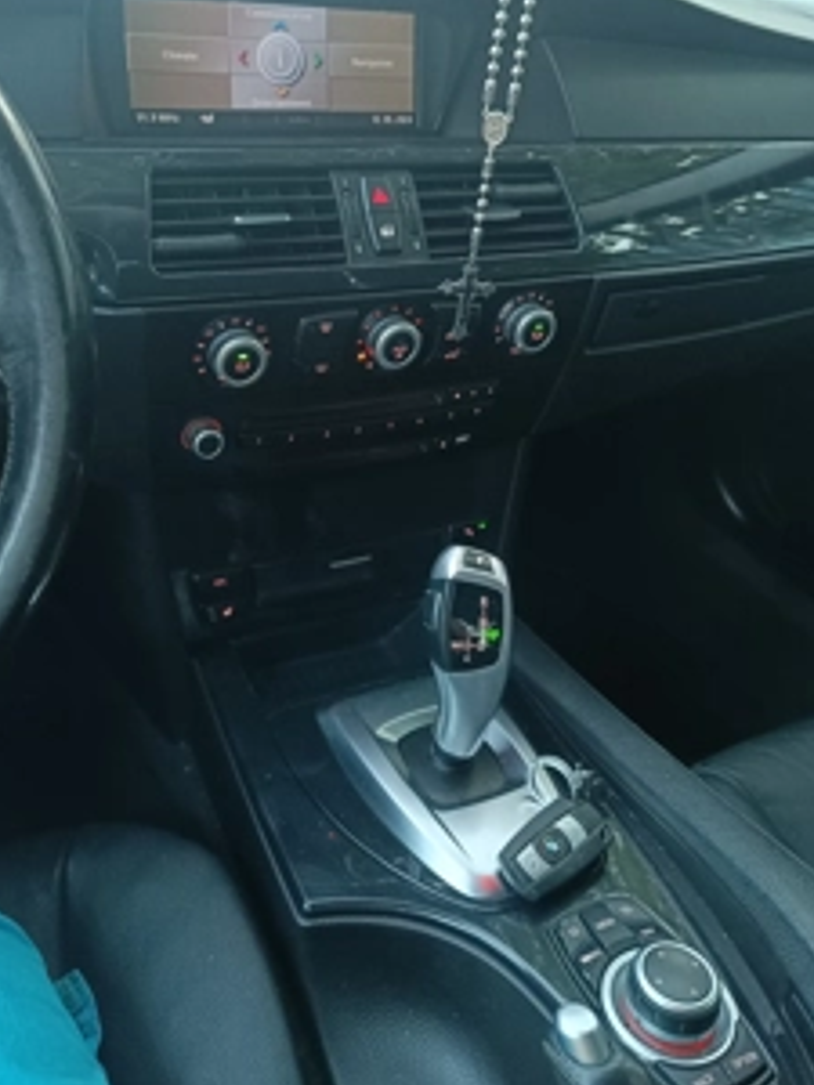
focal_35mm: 32
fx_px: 1003
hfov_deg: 44.1
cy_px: 420
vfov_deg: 56.3
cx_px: 380
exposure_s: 1/50.1
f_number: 1.88
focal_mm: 5.59
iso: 619
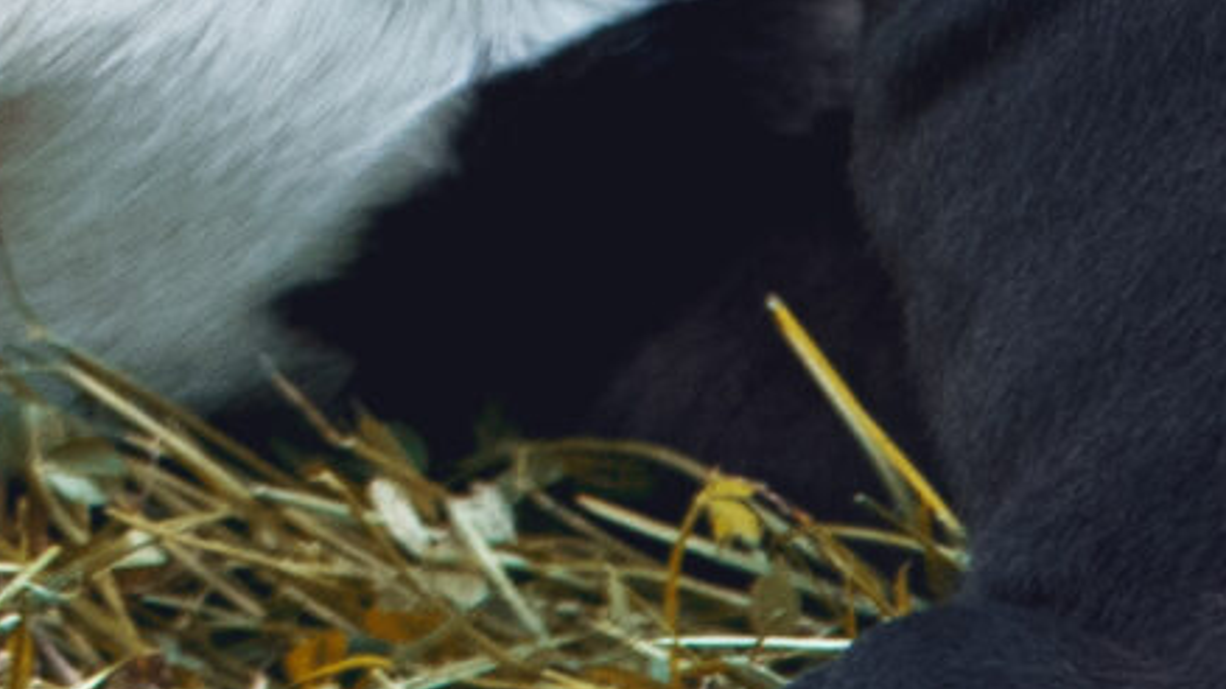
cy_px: -979
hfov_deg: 4.3
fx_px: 16313
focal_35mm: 502
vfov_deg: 2.4
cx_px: -423
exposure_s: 1/400
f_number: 4.5
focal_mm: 82
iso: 640
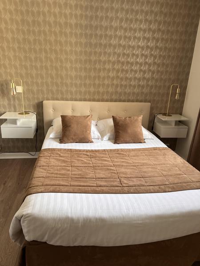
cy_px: 133
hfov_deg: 53.1
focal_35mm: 26
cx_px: 100
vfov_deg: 67.3
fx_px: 200
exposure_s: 1/113
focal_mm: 5.7
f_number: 1.5
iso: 125
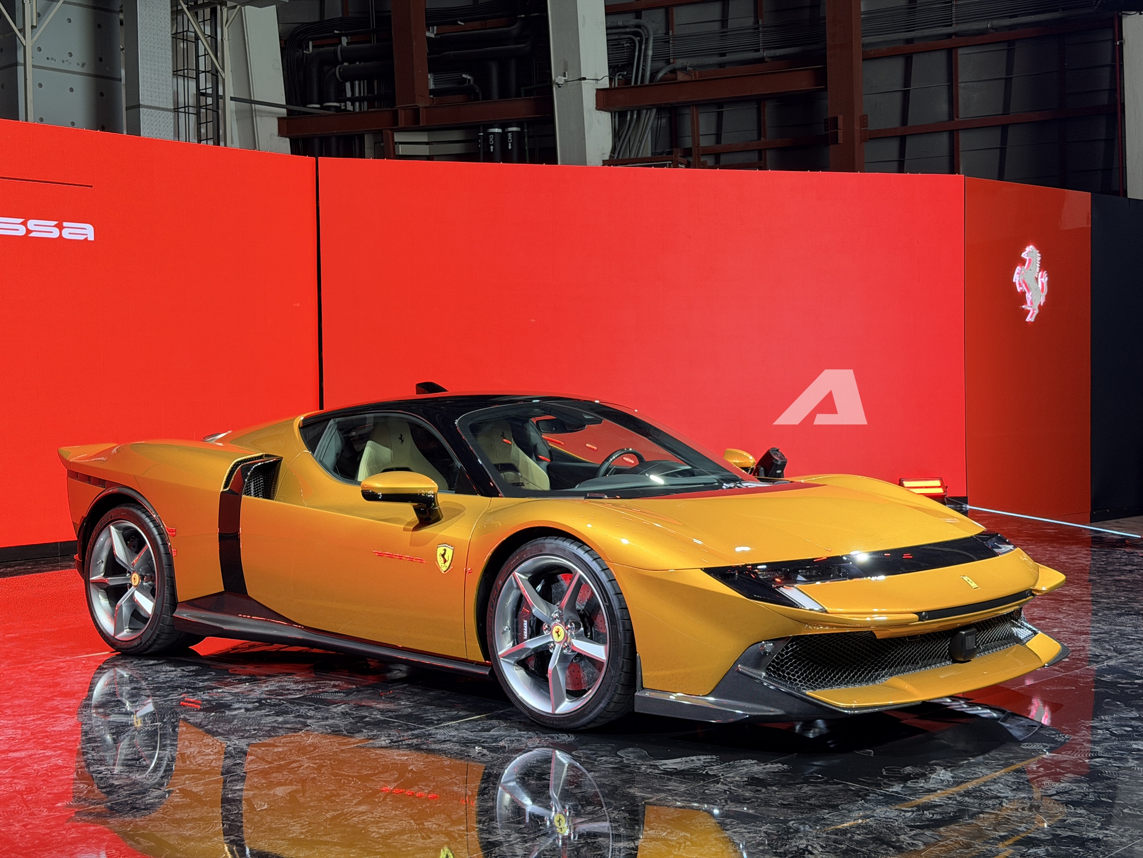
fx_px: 1585
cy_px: 429
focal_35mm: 48
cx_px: 572
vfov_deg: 30.3
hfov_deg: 39.7
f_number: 1.78
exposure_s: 1/88
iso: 100
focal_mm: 6.76
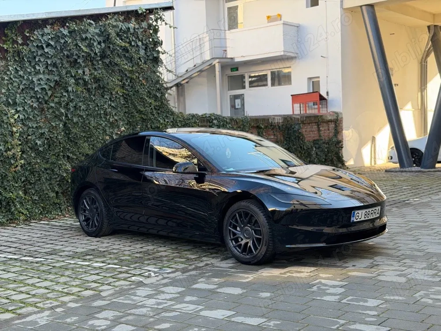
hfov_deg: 39.7
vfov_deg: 30.3
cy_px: 166
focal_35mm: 48
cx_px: 220
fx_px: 612
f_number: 1.78
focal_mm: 6.76
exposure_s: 1/221
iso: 64
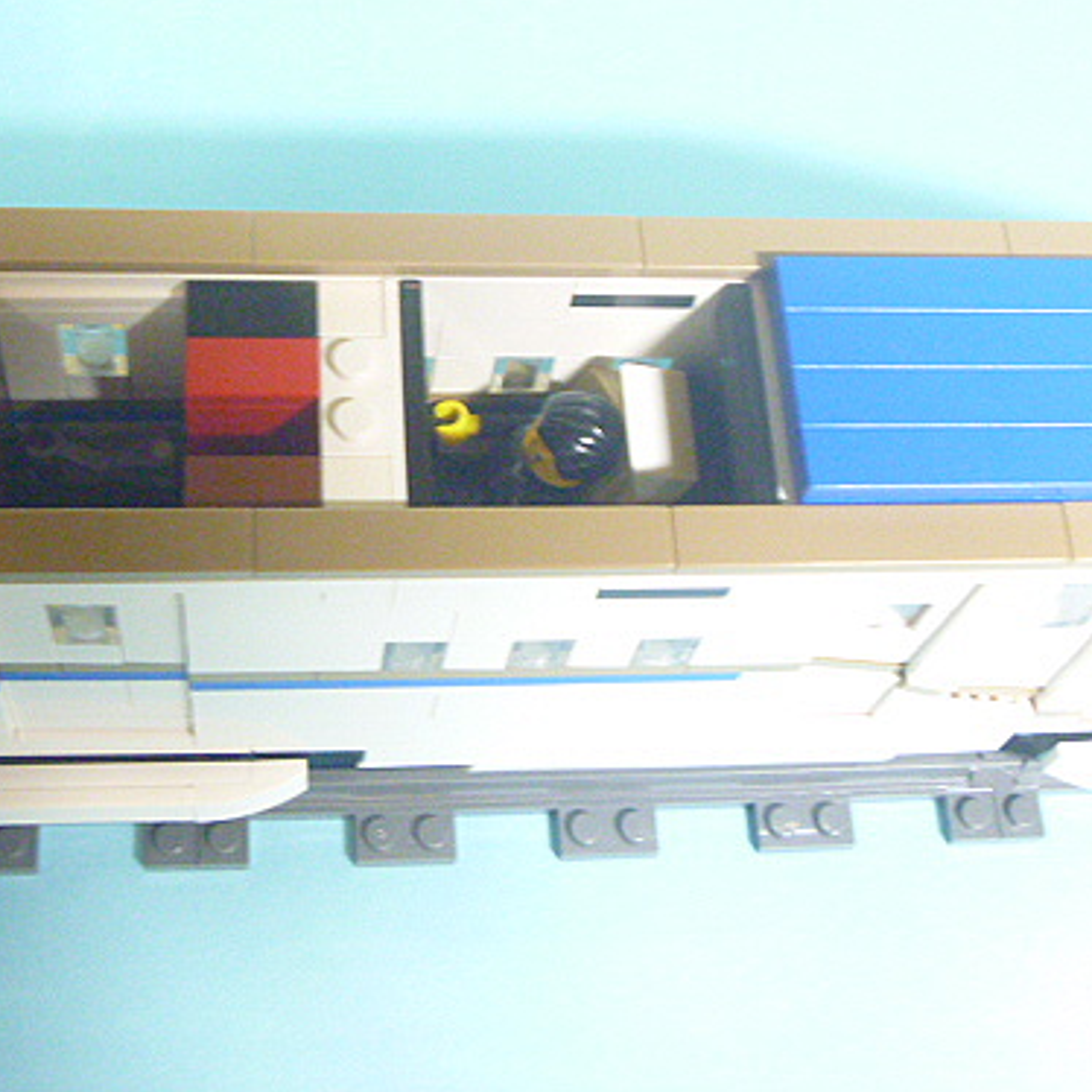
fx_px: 1892
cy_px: 444
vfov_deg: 32.1
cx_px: 502
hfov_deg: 32.2
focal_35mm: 53
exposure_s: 1/15
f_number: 3.5
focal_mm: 6.3
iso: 800
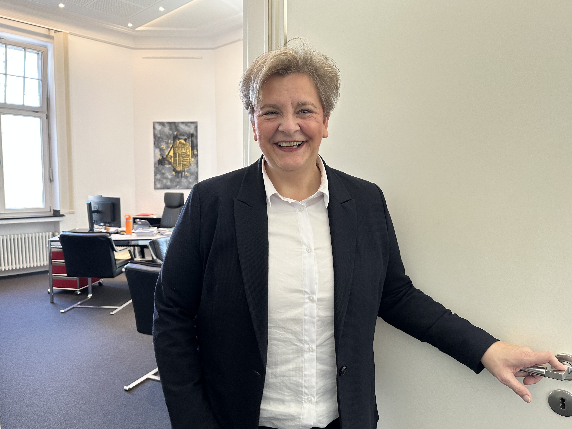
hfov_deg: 69.4
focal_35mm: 25
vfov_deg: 54.9
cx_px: 280
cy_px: 221
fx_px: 413
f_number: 1.78
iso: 125
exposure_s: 1/50
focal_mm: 6.86
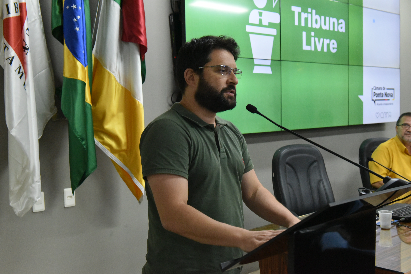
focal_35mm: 44
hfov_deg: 44.5
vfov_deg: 30.5
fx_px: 502
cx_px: 206
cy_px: 137
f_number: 7.1
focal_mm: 44
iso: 8000
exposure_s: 1/200
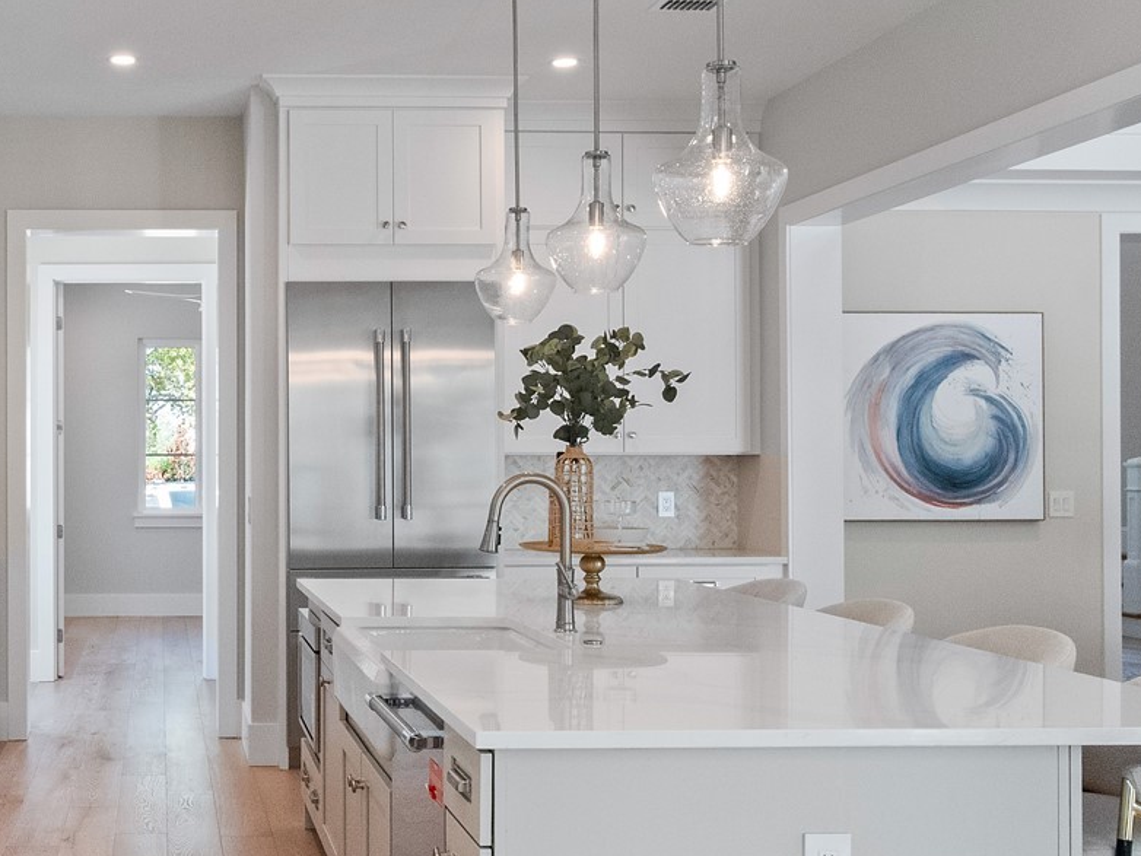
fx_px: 1484
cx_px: 204
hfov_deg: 40.1
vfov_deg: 32.2
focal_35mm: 45
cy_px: 464
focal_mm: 11
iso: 2500
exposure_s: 1/60
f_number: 10
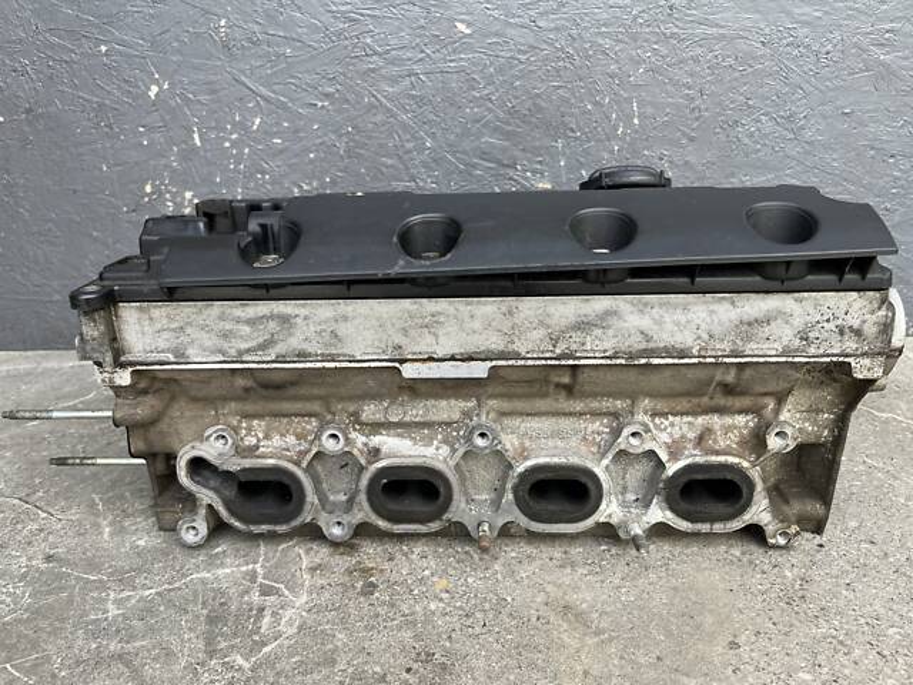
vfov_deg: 53.1
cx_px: 456
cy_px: 342
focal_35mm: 26
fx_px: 686
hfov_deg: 67.3
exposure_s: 1/277
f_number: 1.6
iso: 40
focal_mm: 5.1
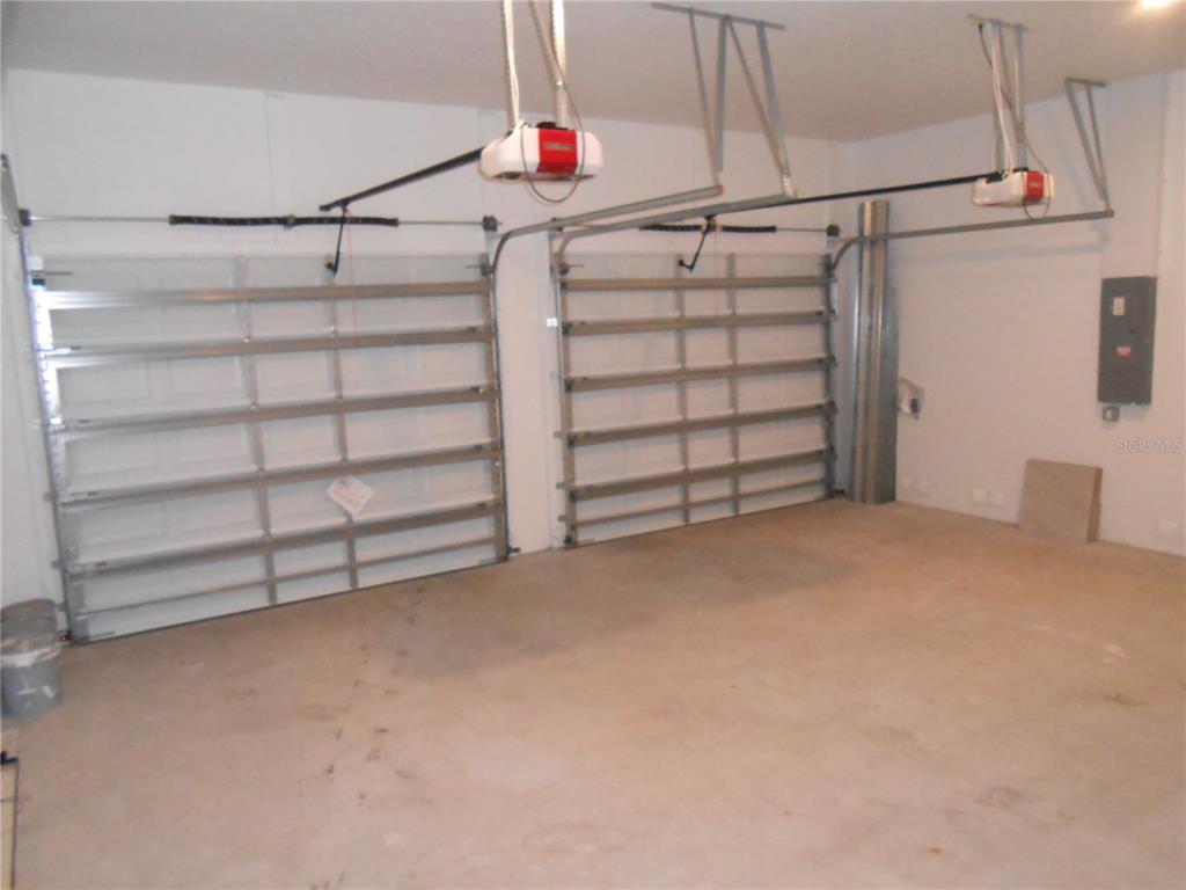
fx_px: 891
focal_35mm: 26
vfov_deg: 53.1
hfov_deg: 67.3
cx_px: 593
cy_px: 445
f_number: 3.5
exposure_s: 1/25
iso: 800
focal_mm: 4.6
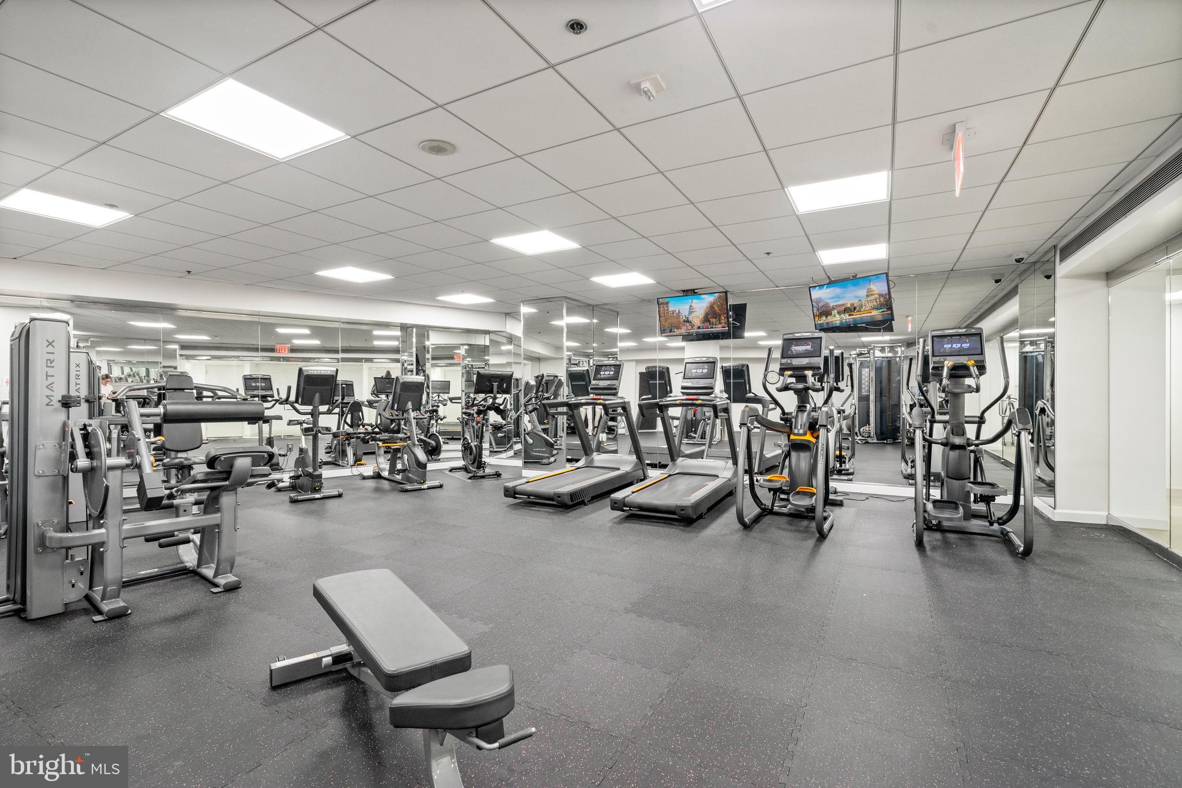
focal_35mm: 16
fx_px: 525
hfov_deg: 96.7
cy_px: 394
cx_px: 591
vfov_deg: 73.7
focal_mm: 16
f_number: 8
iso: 640
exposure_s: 1/5
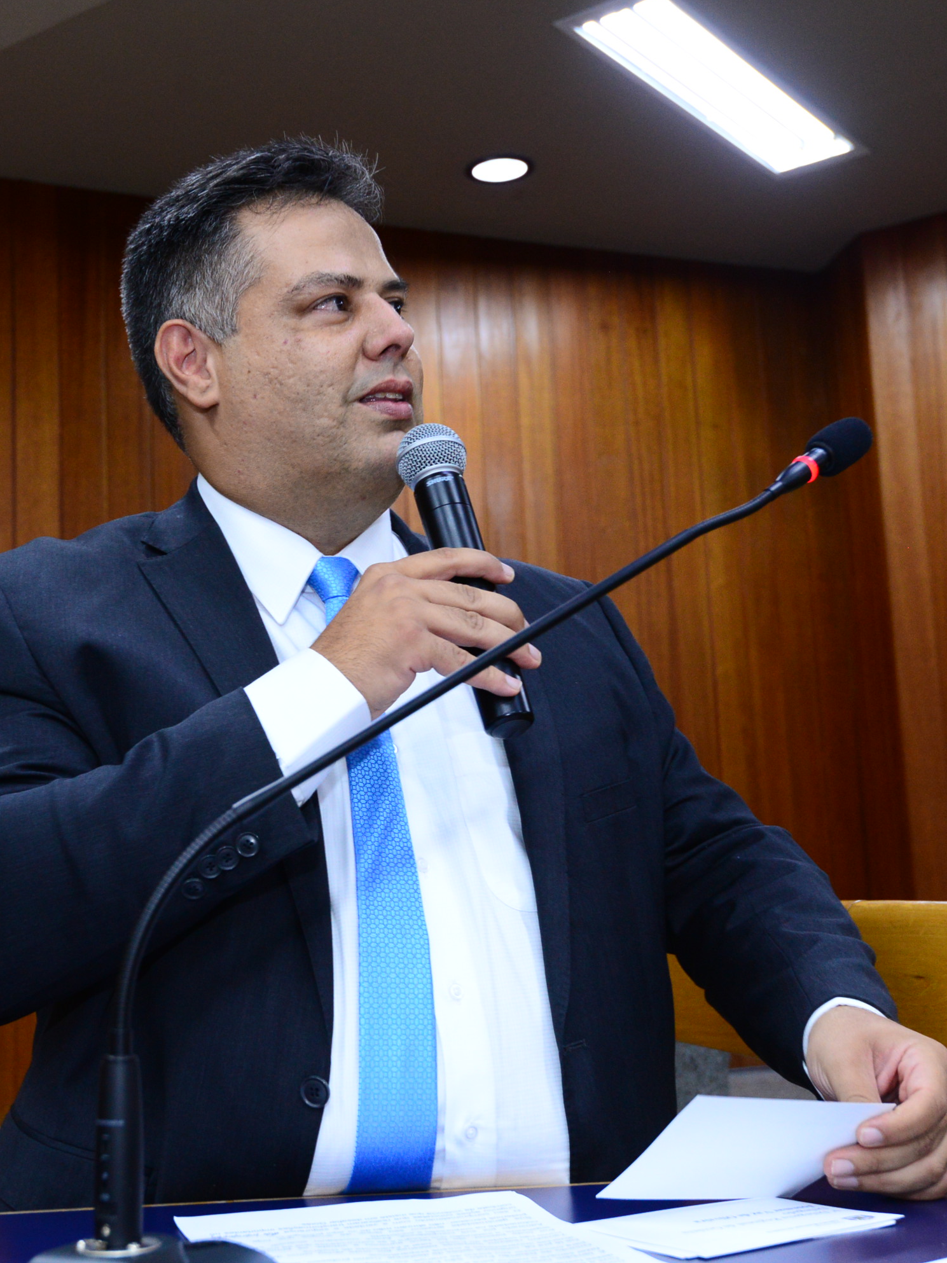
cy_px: 625
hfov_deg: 28.4
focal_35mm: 51
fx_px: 1861
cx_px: 325
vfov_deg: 37.5
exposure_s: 1/60
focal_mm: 35
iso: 2500
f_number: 5.6
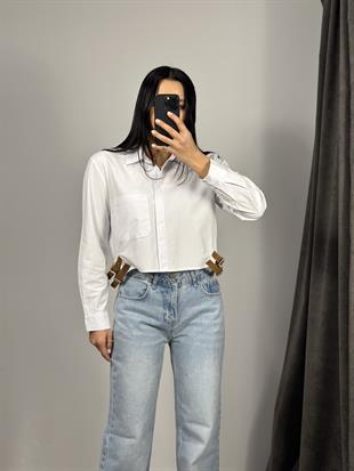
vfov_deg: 39.6
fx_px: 654
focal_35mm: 48
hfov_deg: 30.3
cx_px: 177
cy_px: 236
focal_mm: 6.86
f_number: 1.78
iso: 64
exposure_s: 1/100
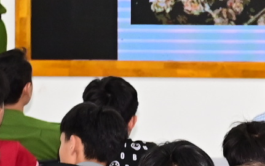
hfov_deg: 7.5
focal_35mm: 279
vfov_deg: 4.7
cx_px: 235
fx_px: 2016
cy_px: -47
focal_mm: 40
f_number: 4.5
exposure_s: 1/200
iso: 2000
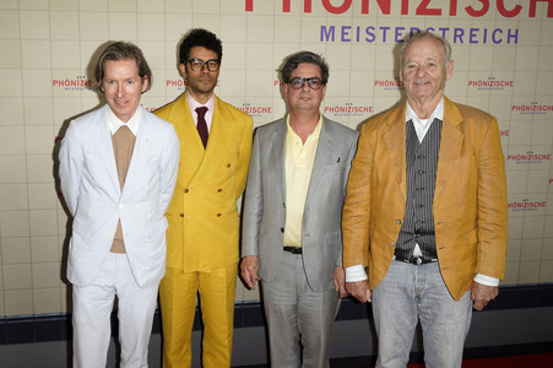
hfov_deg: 62.0
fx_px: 460
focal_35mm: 30
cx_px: 276
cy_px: 184
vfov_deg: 43.5
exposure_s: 1/160
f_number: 5.6
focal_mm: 30
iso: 320
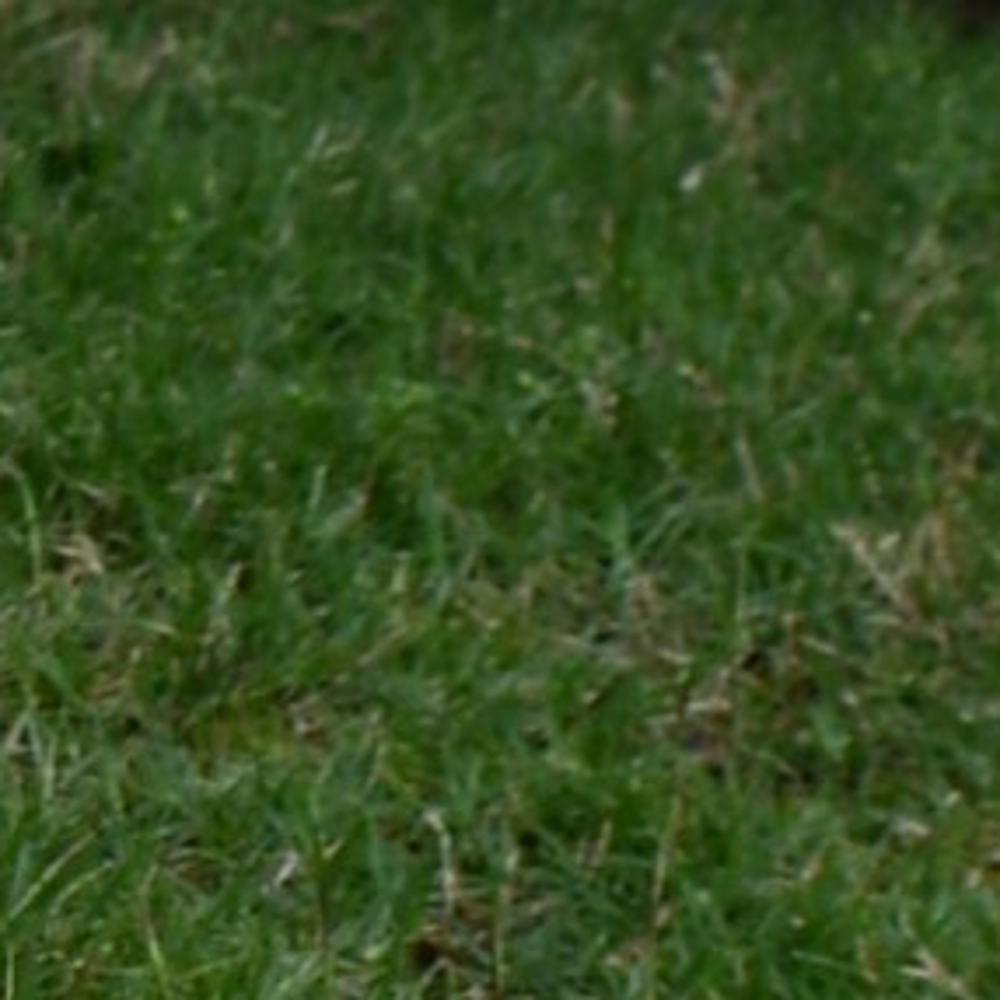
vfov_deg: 11.8
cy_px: 797
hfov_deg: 11.0
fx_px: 4804
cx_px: -830
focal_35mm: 147
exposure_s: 1/250
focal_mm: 22
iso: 100
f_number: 8
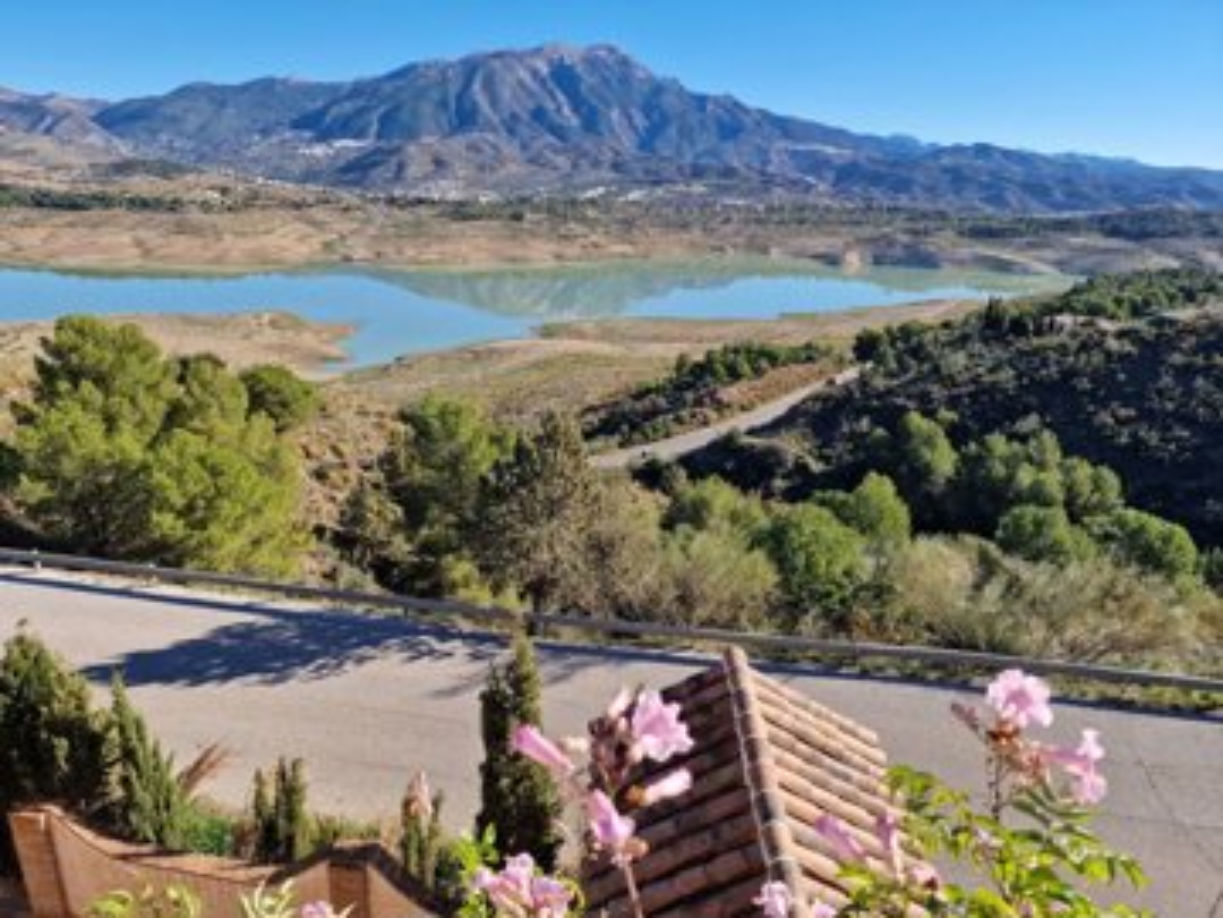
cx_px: 612
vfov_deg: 58.9
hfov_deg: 73.9
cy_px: 459
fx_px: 813
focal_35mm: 23
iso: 50
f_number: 1.8
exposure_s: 1/800
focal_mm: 6.4
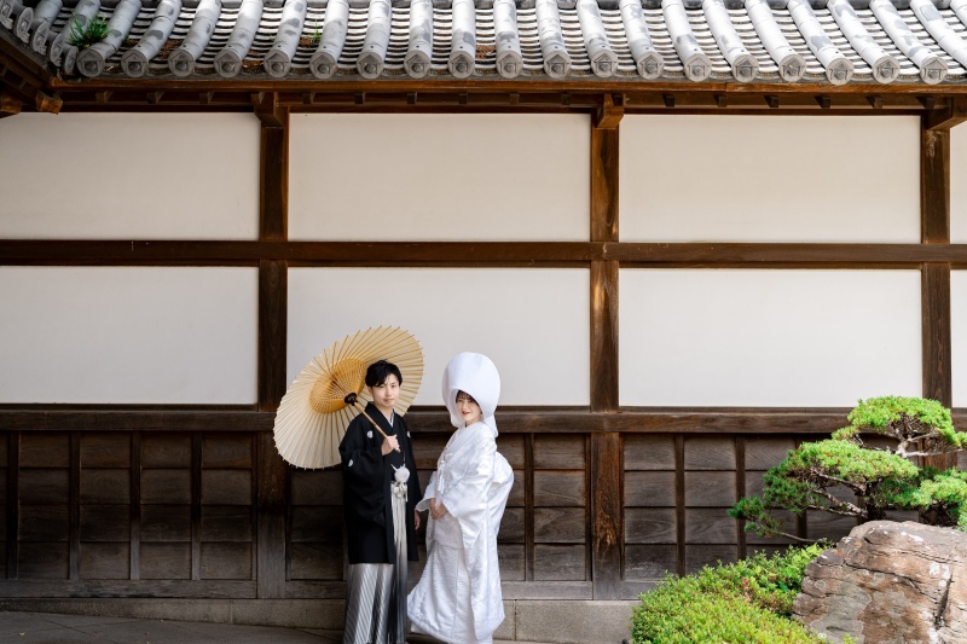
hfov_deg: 39.6
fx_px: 1343
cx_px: 484
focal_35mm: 50
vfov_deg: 27.0
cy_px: 322
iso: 100
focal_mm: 50
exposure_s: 1/1250
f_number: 1.8
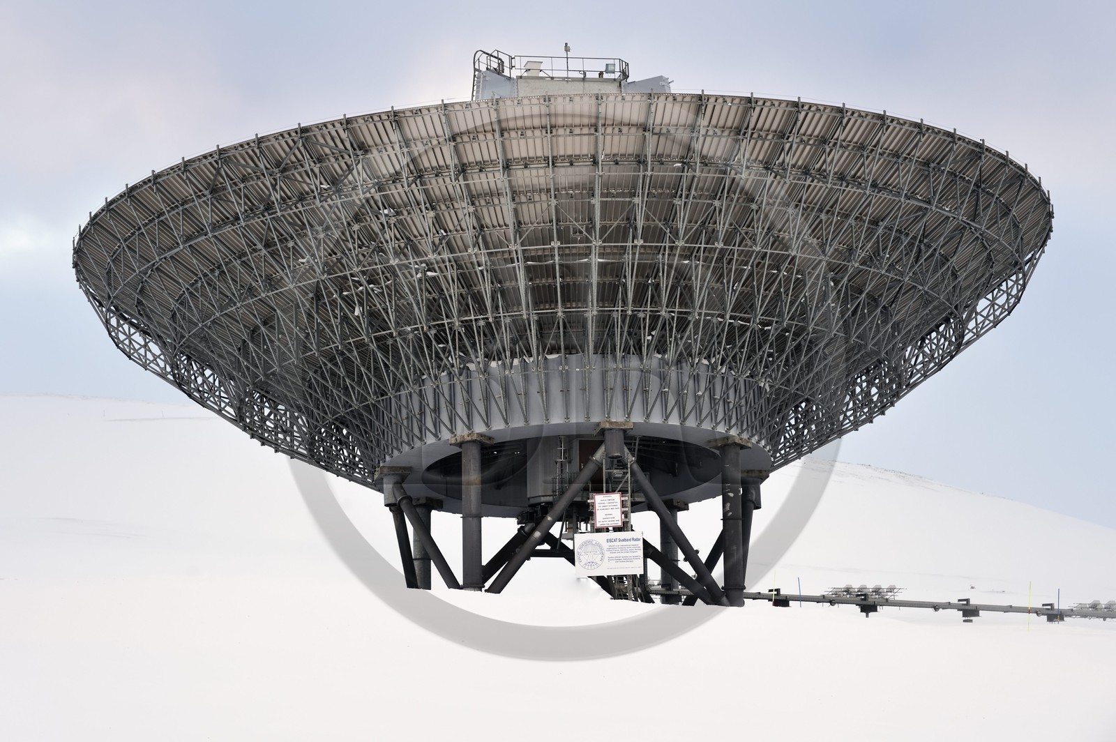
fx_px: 4646
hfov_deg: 13.7
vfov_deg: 9.1
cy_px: 371
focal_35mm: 150
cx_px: 558
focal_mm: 150
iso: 400
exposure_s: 1/250
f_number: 5.6
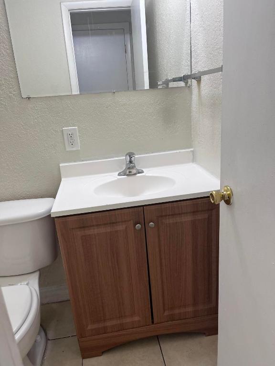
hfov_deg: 53.1
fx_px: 275
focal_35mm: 26
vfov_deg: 67.3
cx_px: 138
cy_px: 183
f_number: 1.6
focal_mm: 5.1
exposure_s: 1/120
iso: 64
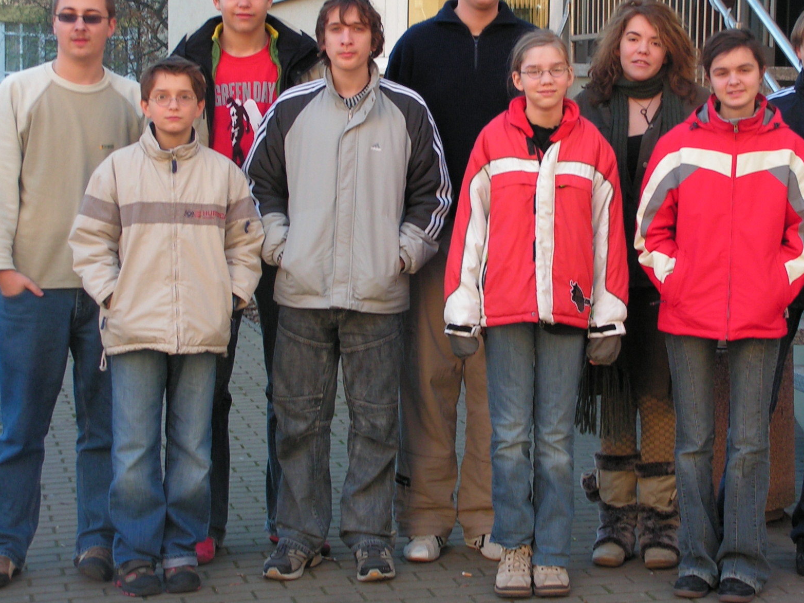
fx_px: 2067
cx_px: 515
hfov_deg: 21.9
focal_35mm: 89
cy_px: 231
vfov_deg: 16.6
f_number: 3.3
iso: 100
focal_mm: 11.4
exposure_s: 1/100
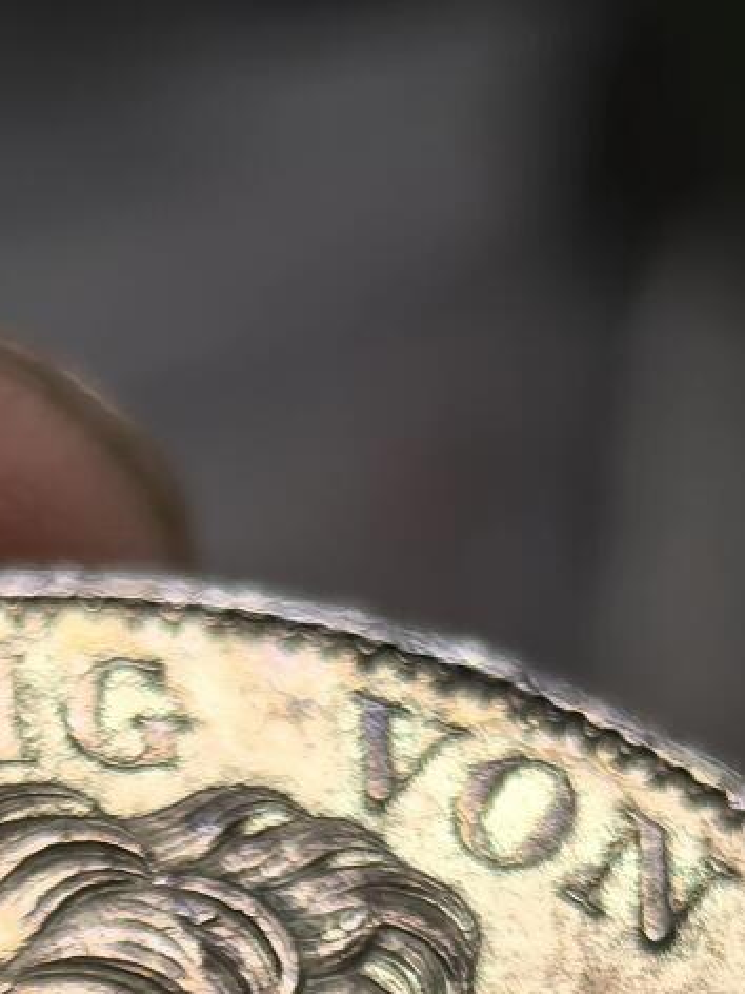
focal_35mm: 206
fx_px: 5911
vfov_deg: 9.3
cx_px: 124
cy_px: 1626
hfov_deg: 7.2
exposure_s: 1/100
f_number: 2
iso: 50
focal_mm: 6.98
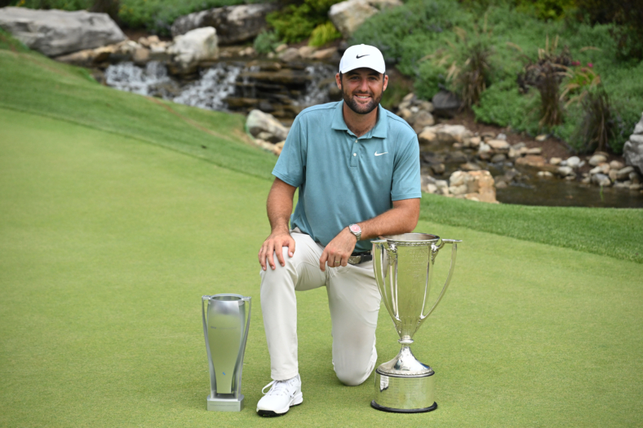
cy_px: 214
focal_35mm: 99
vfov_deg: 13.8
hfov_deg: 20.6
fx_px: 1768
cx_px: 322
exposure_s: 1/500
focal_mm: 99
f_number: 4.5
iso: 2000
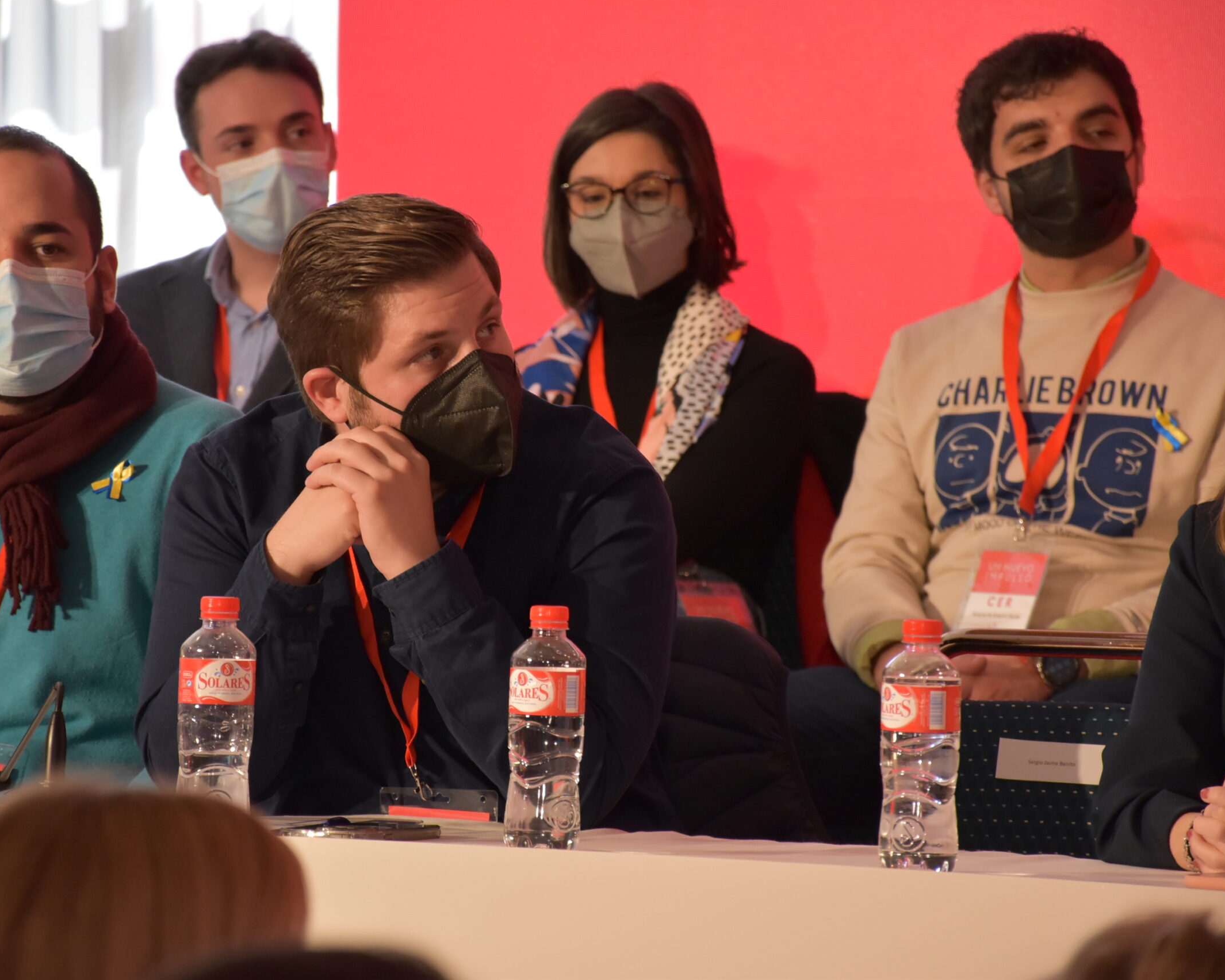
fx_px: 8592
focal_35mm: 237
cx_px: 533
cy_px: 489
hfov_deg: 8.2
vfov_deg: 6.5
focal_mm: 140
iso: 1400
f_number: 5.6
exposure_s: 1/125
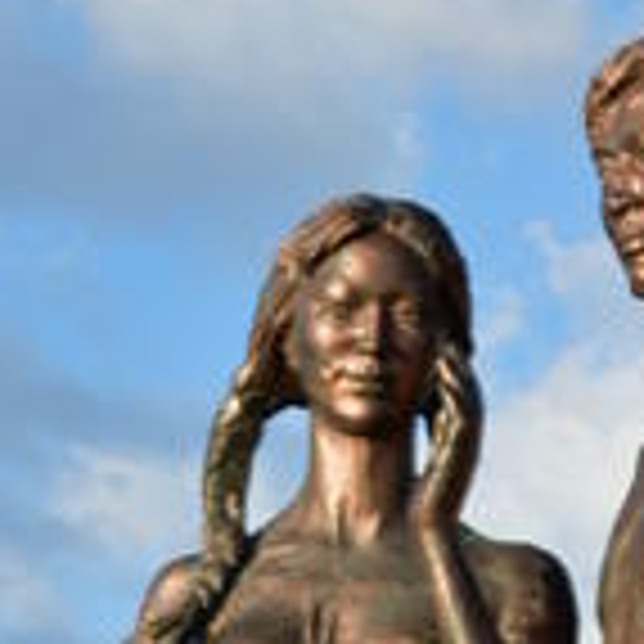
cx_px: 358
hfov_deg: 7.5
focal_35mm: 233
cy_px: 1094
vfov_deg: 7.3
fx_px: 4898
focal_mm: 45
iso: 100
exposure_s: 1/25
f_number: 16
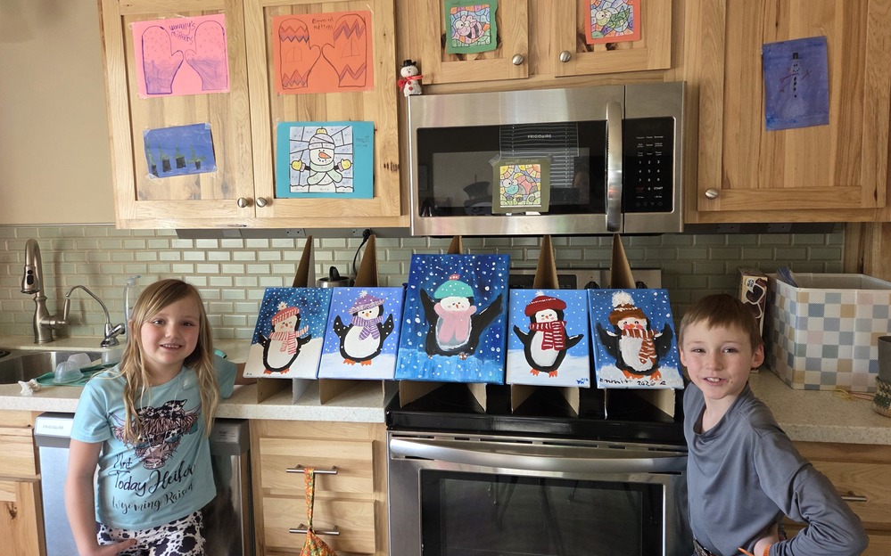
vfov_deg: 49.2
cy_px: 249
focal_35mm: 25
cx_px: 456
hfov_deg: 72.5
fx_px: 607
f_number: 1.8
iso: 400
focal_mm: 5.4
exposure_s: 1/120
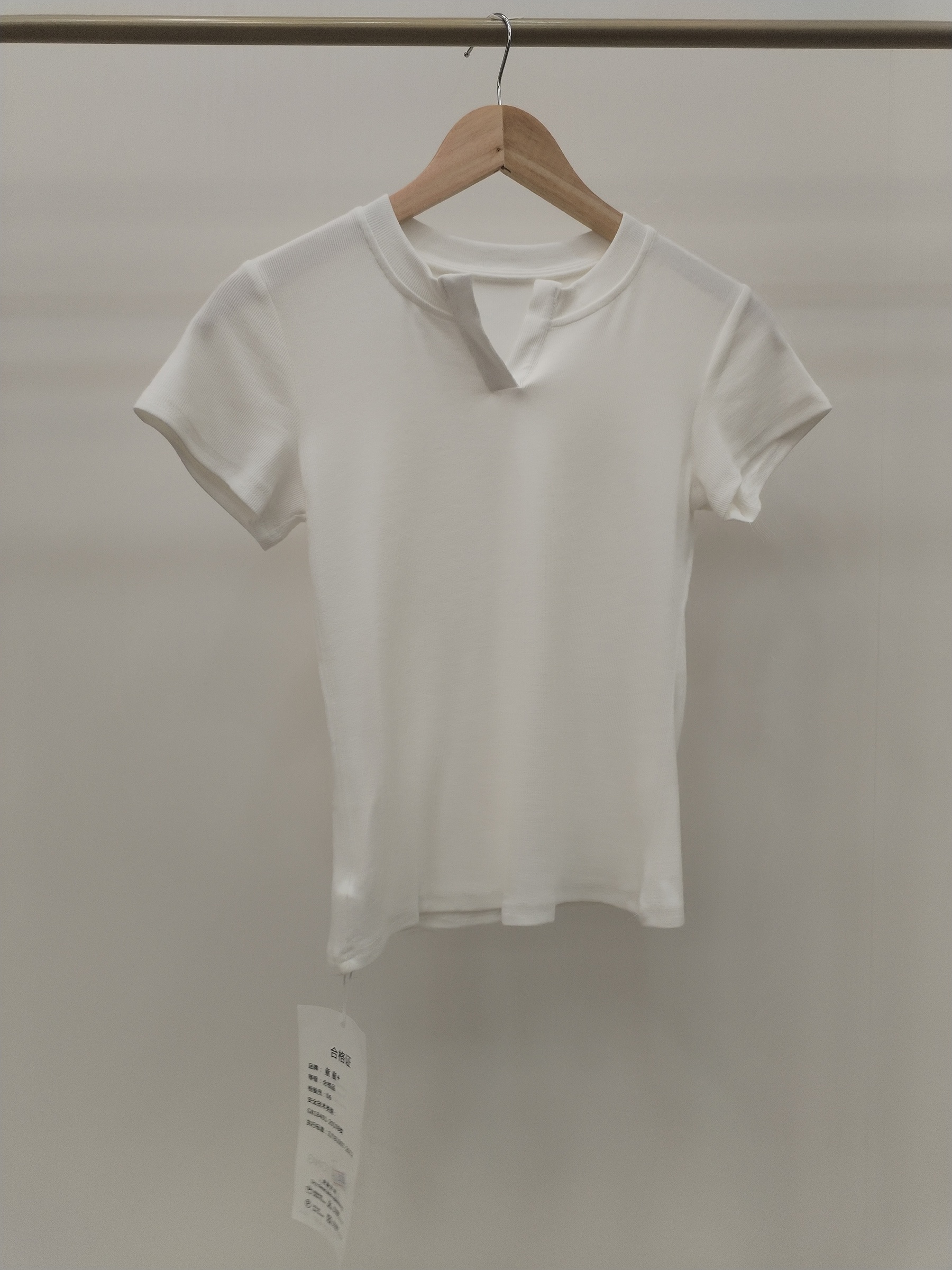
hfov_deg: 48.2
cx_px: 476
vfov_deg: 61.7
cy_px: 635
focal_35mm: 29
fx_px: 1063
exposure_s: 1/120
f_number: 1.8
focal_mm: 4.75
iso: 121
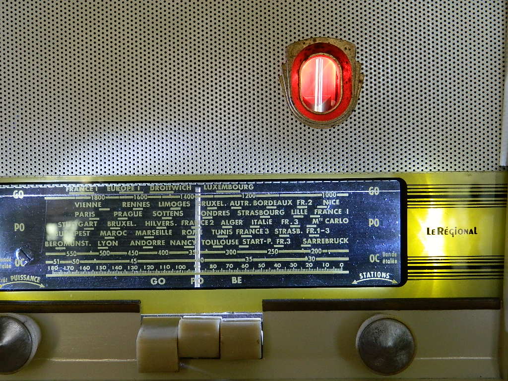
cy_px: 190
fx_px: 836
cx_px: 254
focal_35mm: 57
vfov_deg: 25.7
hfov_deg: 33.8
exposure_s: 1/30
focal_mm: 10.2
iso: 400
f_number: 3.8
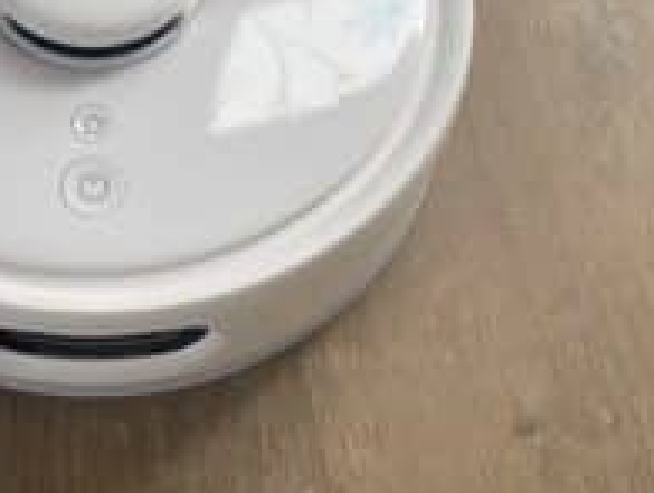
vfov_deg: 26.9
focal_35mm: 52
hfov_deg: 34.9
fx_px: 984
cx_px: 80
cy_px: 29
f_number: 1.6
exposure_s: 1/208
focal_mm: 4.2
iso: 32
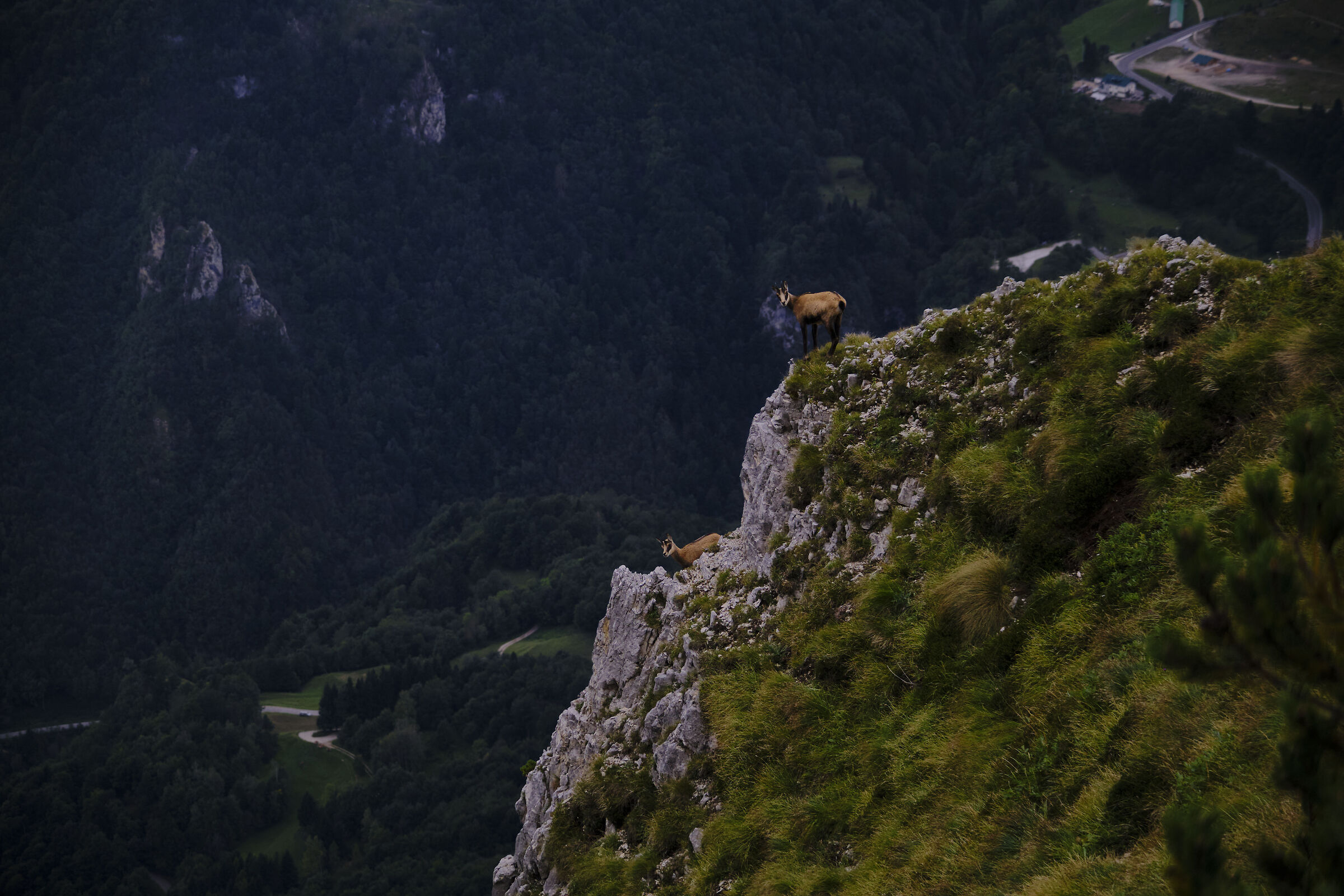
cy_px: 448
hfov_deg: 17.1
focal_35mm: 120
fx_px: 4480
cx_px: 672
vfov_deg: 11.4
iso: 640
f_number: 4
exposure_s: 1/1000
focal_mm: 80
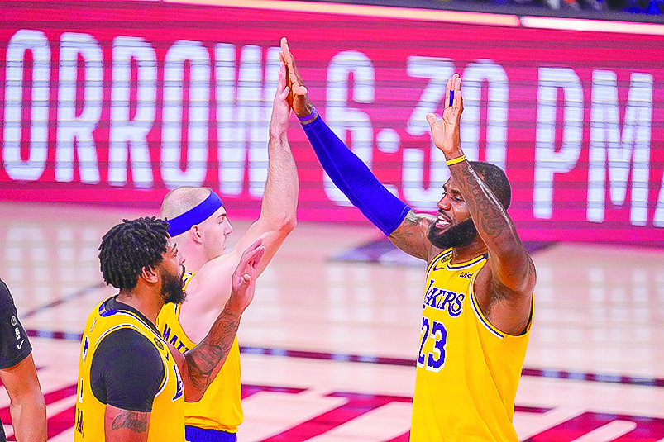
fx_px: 11064
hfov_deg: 3.4
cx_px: 332
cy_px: 221
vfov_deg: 2.3
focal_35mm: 600
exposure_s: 1/2000
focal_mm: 600
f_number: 4
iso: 8000
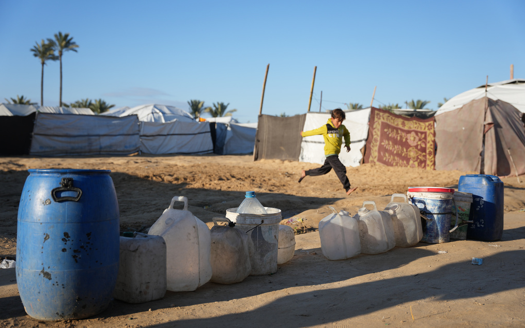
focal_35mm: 38
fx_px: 540
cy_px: 159
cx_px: 264
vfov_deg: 33.8
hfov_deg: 51.9
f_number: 2.8
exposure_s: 1/2000
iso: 125
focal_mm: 36.7
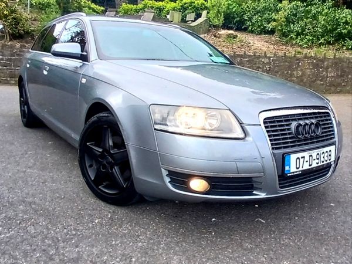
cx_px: 176
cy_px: 132
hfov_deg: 91.0
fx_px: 173
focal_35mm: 17
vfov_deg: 74.7
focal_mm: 1.4
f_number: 2.2
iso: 50
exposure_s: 1/294
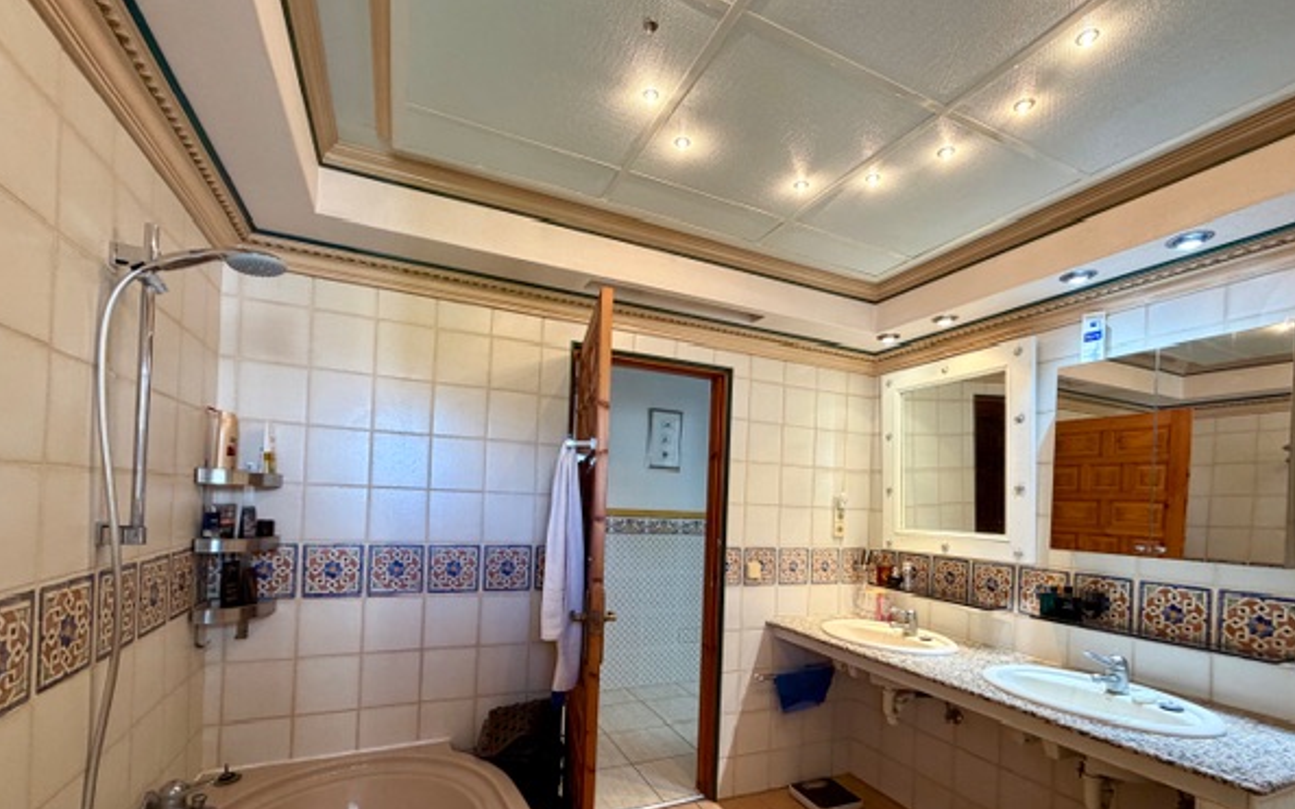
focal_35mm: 16
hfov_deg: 97.8
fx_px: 565
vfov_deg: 70.2
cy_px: 502
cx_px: 656
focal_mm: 2.22
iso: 200
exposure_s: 1/50
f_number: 2.2
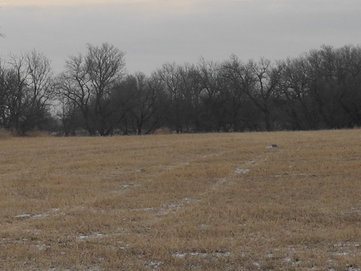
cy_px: -1
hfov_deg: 6.9
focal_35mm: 284
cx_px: -143
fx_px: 2962
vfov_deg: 5.2
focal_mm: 14.5
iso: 100
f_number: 4
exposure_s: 1/500
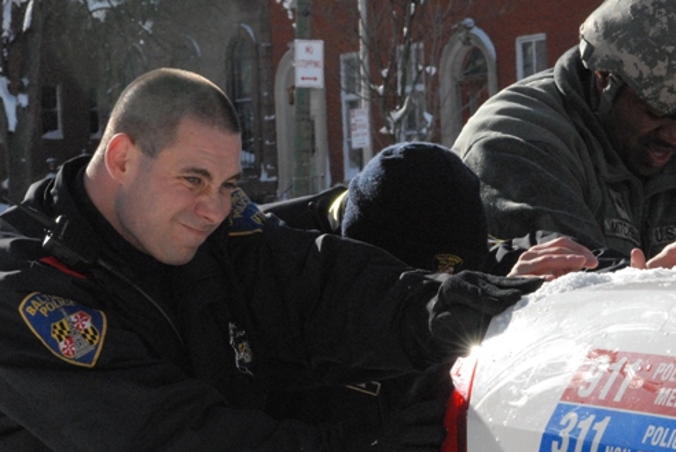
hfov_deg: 13.2
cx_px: 425
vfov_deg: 8.9
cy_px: 260
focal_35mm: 155
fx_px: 2913
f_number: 14
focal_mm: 70
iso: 1600
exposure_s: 1/800
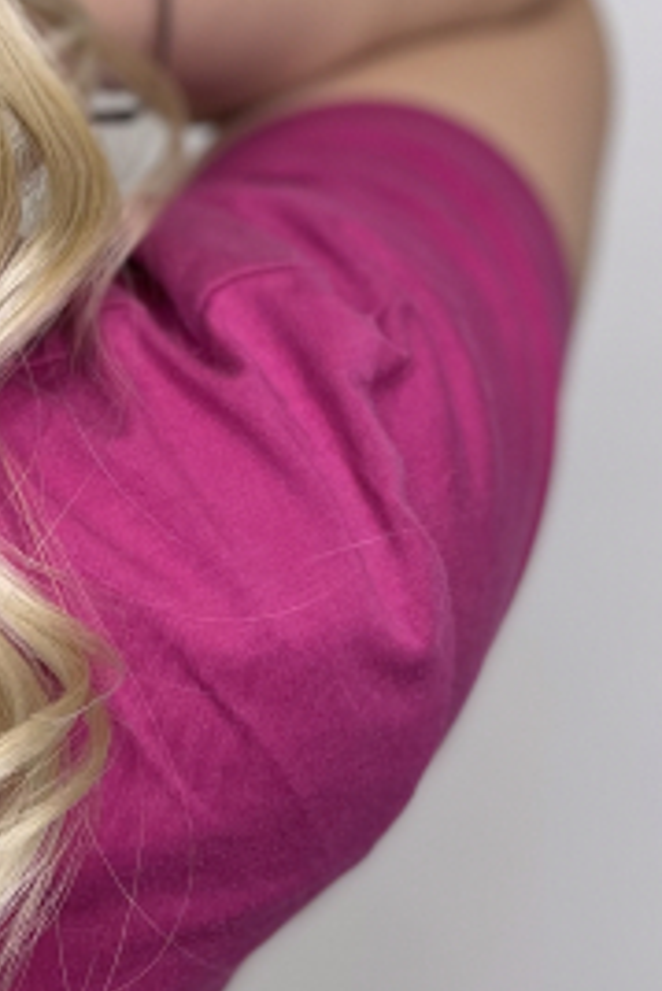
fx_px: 2589
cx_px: -518
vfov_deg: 21.2
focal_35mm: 94
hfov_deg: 13.2
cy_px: 105
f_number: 1.6
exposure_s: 1/215
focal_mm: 4.2
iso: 40
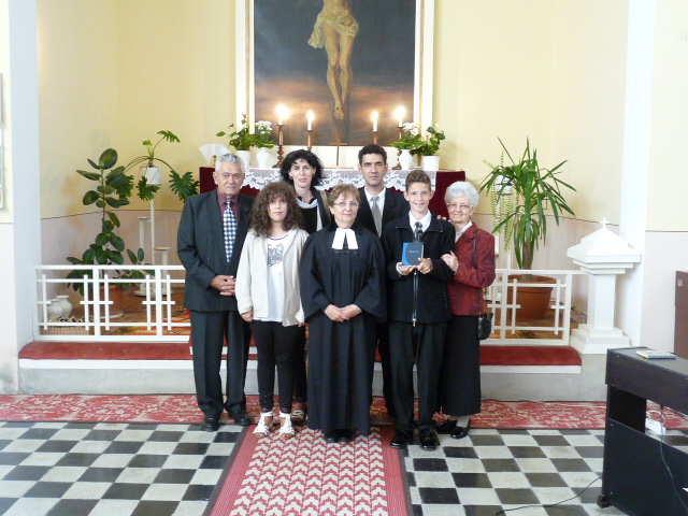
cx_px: 344
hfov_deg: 52.6
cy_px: 258
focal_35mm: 35
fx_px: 696
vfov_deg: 40.7
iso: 400
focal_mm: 4.8
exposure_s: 1/25
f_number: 2.8
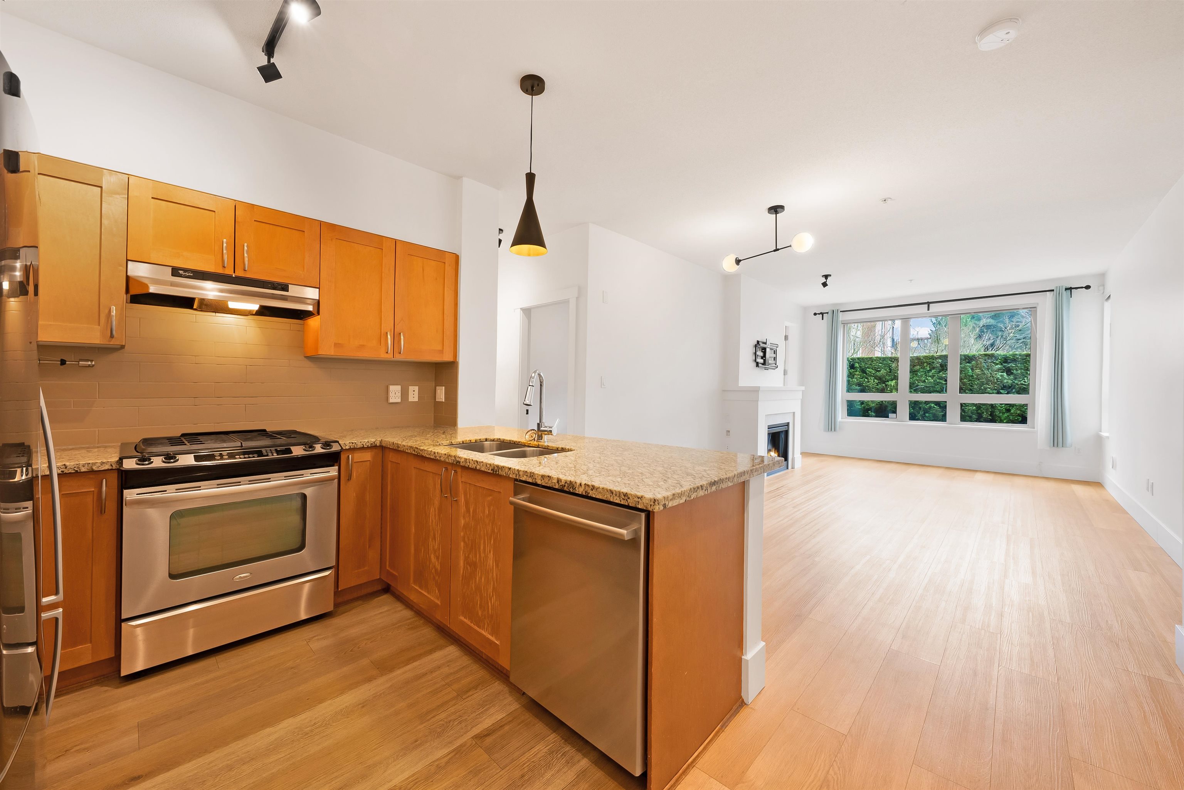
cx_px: 592
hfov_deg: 108.3
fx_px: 428
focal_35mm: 13
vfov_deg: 85.5
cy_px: 395
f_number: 10
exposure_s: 1/2.5
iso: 400
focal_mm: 13
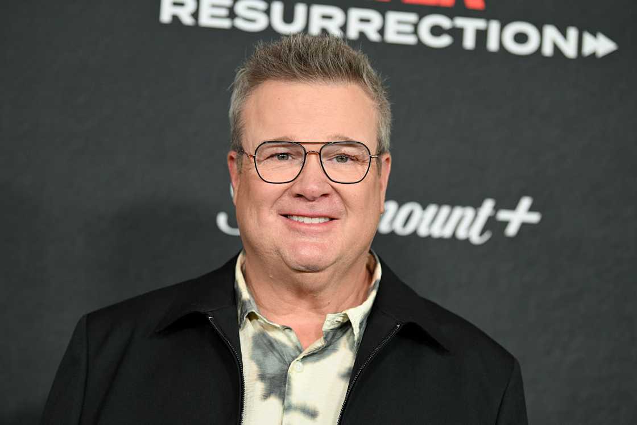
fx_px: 2159
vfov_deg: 11.2
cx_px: 318
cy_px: 212
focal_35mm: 122
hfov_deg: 16.8
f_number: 3.2
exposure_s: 1/320
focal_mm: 122
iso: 1000
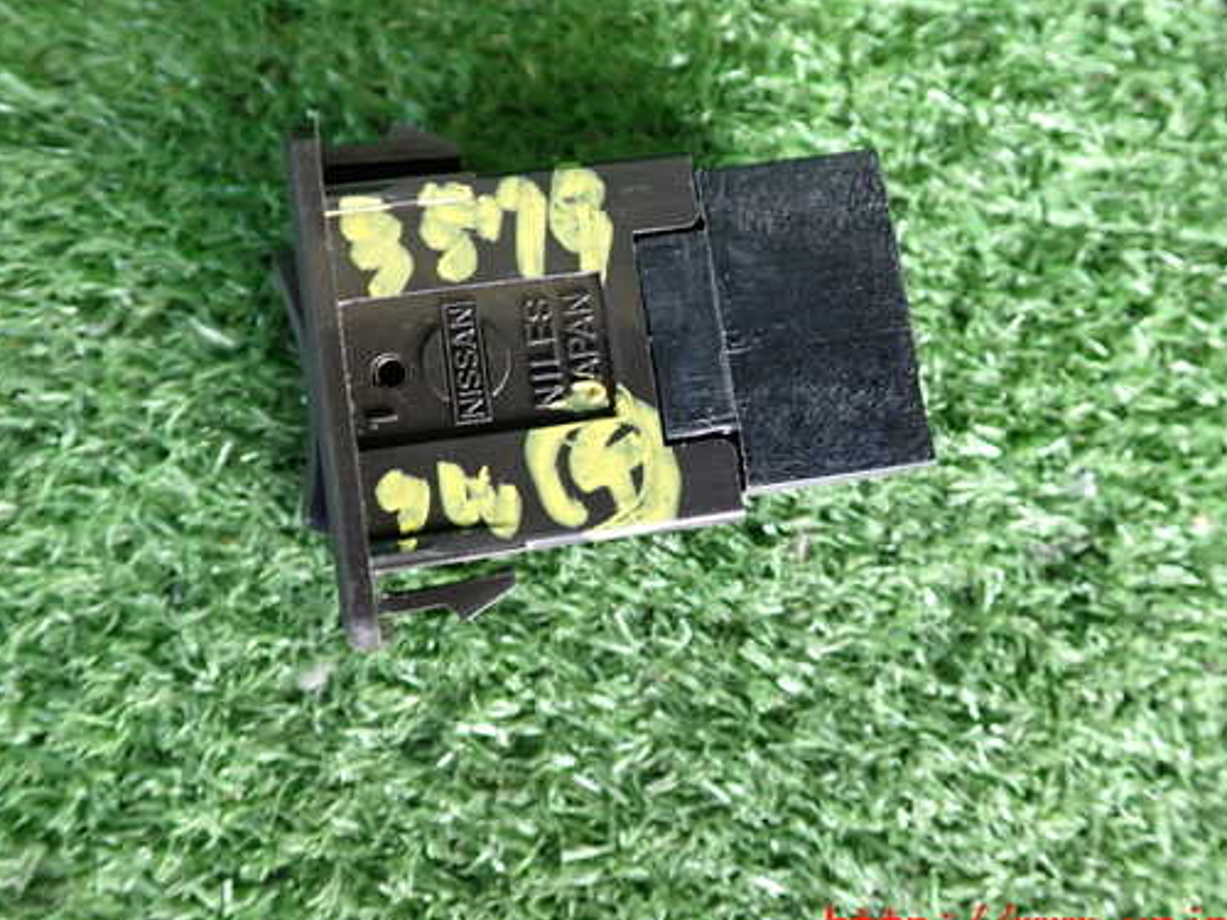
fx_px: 1276
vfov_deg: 39.6
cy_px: 410
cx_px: 643
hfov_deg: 51.3
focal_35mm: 36
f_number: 2.3
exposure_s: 1/30
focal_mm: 5.4
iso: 250
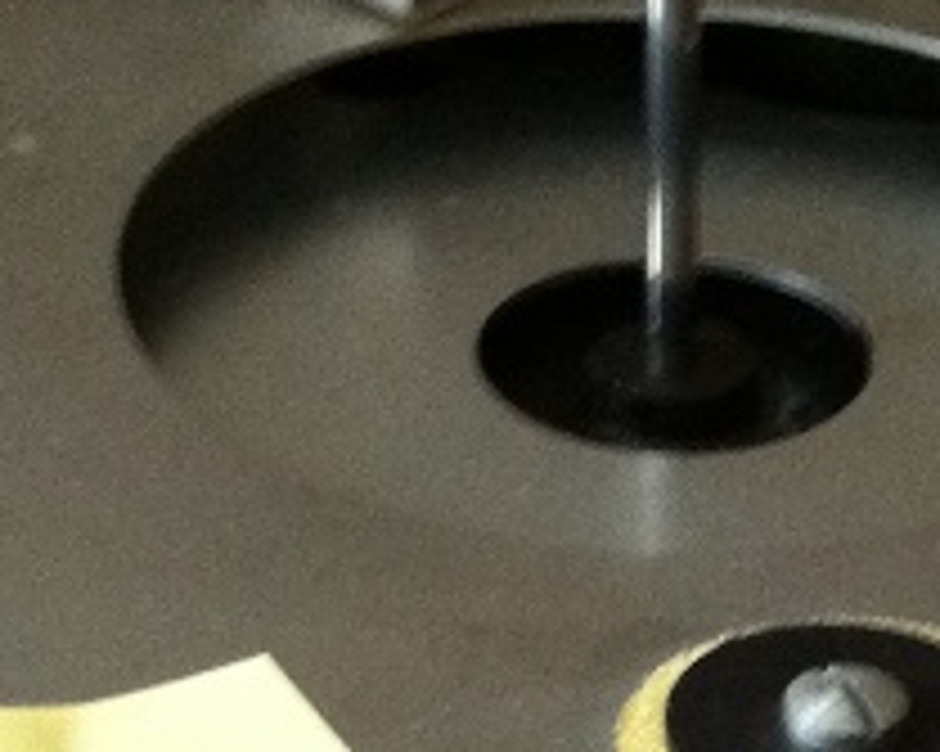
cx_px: 526
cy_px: 1187
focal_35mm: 167
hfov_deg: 11.6
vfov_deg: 9.0
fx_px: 4644
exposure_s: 1/15
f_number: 2.8
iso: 320
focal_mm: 3.85
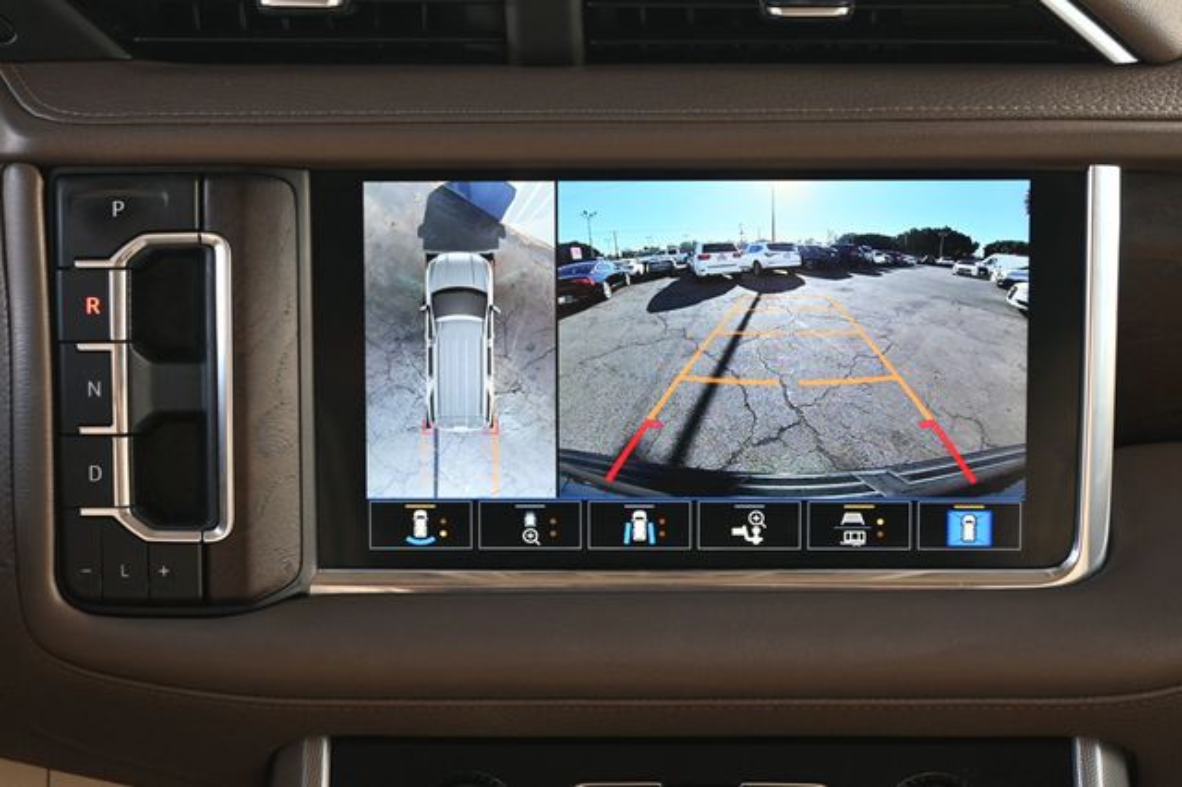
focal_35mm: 66
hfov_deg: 30.5
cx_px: 591
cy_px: 394
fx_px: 2166
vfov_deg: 20.6
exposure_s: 1/125
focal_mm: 44
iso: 800
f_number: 6
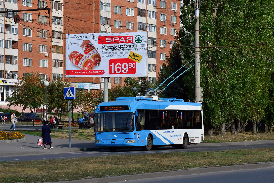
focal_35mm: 135
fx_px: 1027
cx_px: 137
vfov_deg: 10.2
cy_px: 92
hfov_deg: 15.2
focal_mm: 90
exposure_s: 1/500
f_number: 8
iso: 200
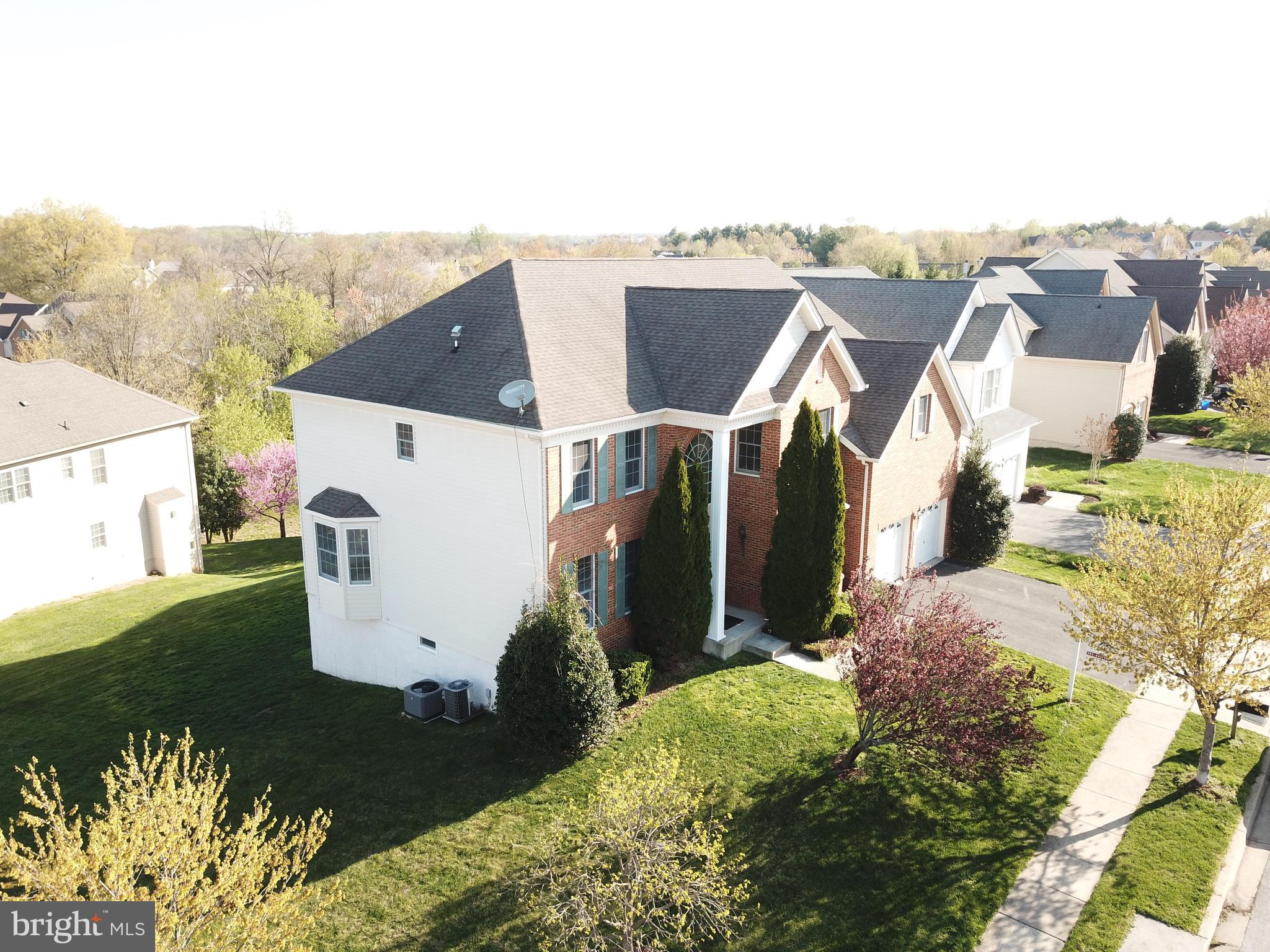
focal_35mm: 26
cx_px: 635
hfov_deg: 67.3
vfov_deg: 53.1
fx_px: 954
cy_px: 476
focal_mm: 4.73
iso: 100
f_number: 2.2
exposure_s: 1/294
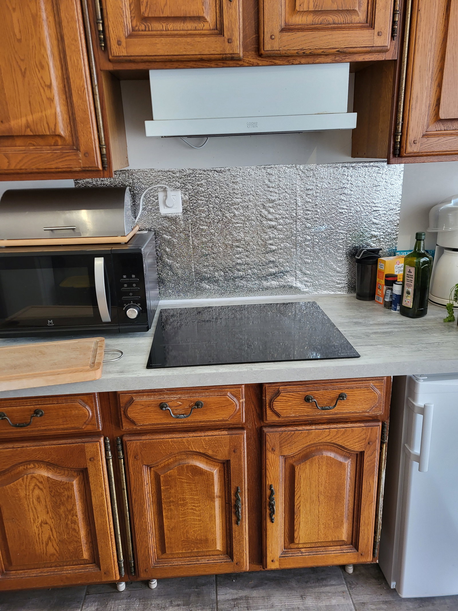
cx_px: 229
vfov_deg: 67.3
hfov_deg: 53.1
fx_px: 459
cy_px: 306
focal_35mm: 26
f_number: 1.8
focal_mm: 5.4
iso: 125
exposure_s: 1/100
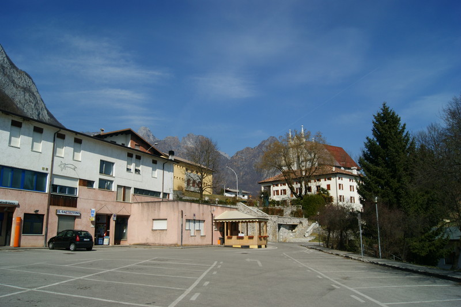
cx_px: 230
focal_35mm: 27
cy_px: 154
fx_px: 346
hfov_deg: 67.4
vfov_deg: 47.9
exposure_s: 1/400
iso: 100
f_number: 10
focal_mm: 18
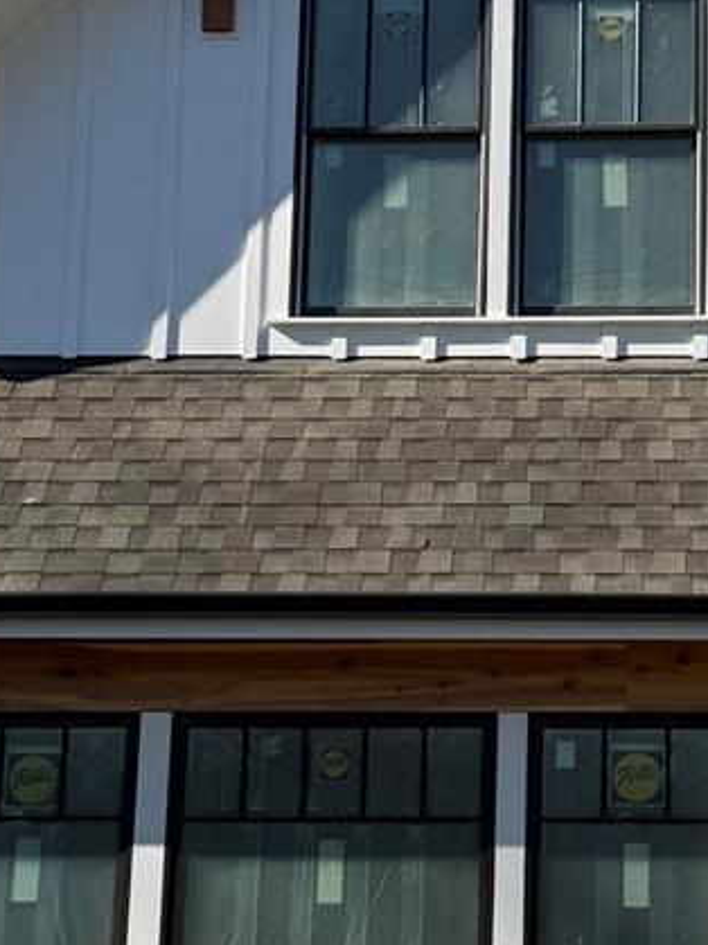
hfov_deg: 16.6
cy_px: 465
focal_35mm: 88
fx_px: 2401
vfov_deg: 22.3
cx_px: 618
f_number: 1.78
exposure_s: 1/4310
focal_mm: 6.76
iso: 80
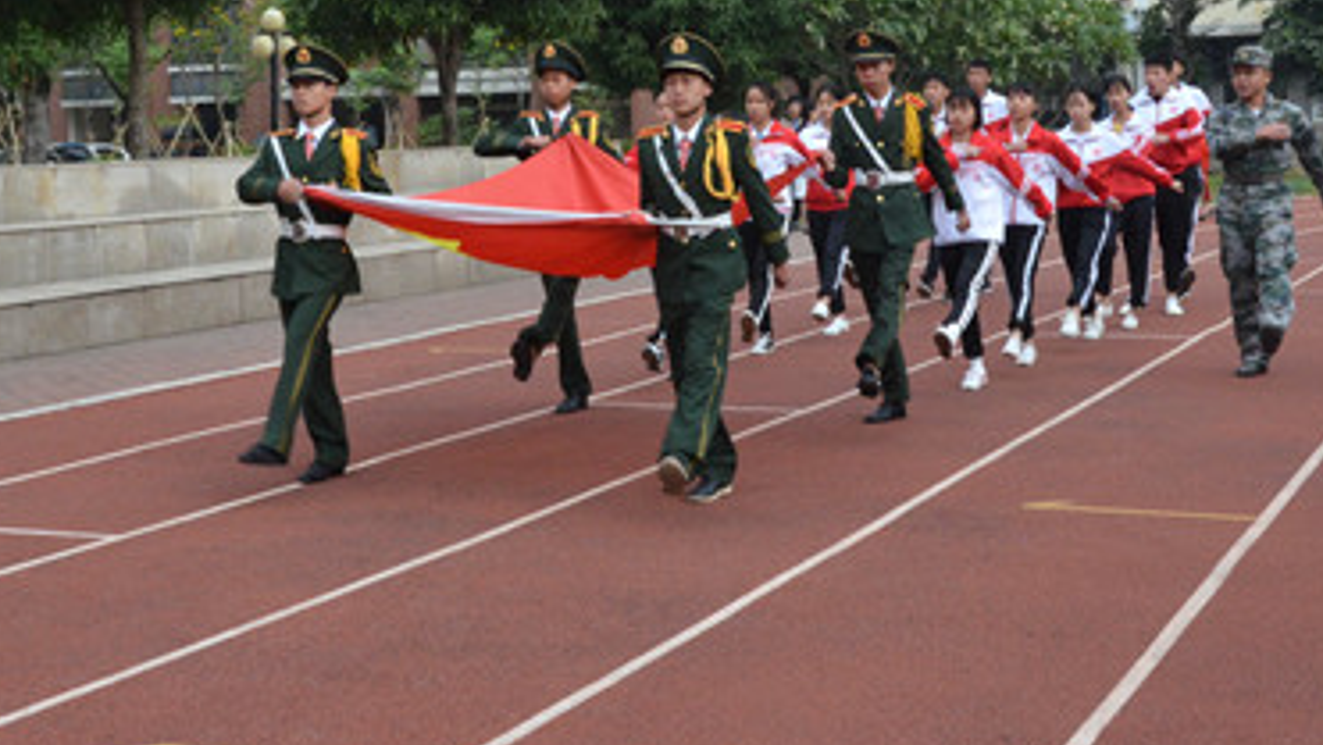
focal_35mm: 65
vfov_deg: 18.4
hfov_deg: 32.3
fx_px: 2281
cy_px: 189
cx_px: 610
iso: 1600
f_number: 18
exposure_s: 1/80
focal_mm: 28
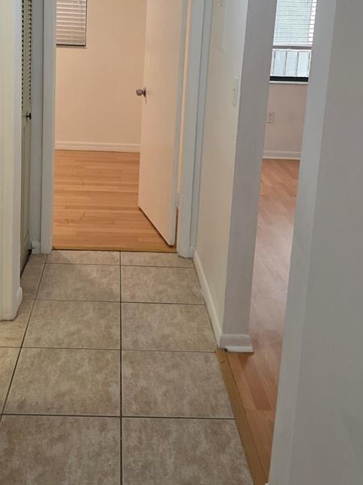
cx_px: 138
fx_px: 602
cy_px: 124
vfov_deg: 42.6
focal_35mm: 43
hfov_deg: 33.4
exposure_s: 1/120
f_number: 1.7
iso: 160
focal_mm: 6.3
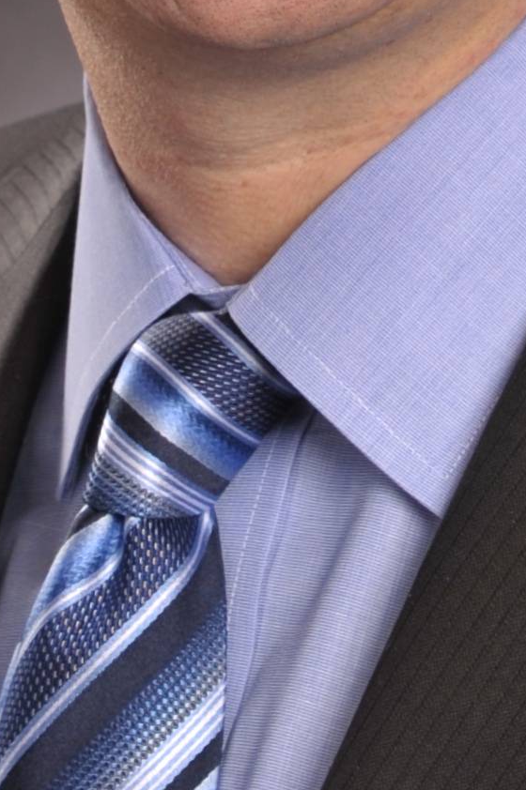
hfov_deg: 2.9
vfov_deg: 4.4
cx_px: 301
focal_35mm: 470
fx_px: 10317
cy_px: -19
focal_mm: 120
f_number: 8
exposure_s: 1/125
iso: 200
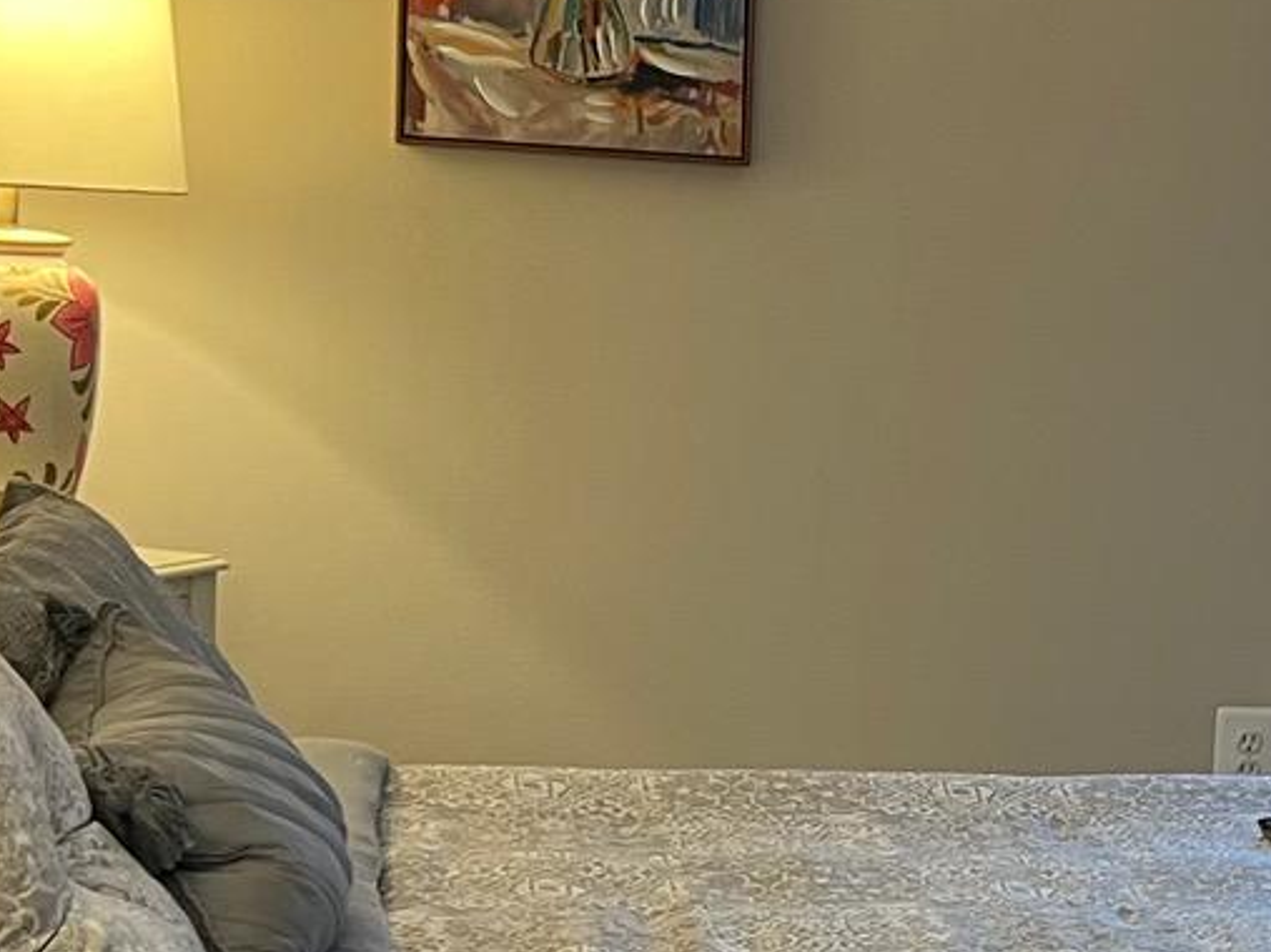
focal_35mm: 105
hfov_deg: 17.4
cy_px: 604
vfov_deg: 14.1
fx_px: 3854
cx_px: 1712
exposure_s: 1/60
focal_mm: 5.7
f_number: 1.5
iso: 100
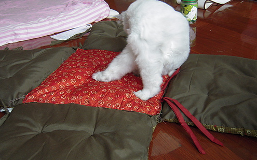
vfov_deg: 35.3
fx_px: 252
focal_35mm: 36
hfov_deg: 54.0
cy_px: 89
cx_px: 120
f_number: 2.7
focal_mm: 5
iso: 250
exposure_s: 1/30
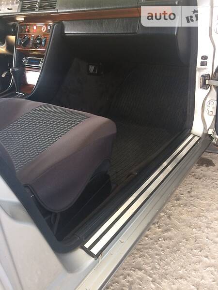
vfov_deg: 61.7
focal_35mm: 29
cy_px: 145
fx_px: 244
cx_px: 109
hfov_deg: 48.2
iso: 160
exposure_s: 1/33
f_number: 2.2
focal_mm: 4.2
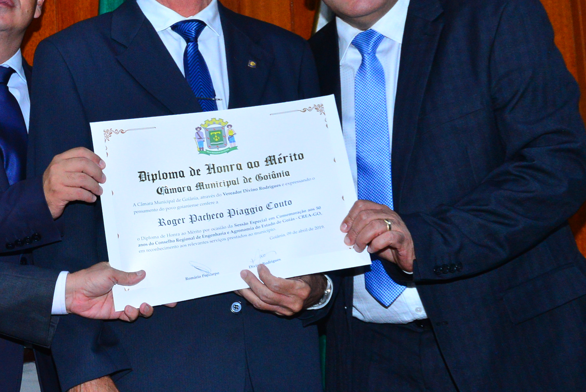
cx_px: 70
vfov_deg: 14.0
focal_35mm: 98
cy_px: 153
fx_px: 1596
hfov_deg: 20.4
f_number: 6.3
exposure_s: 1/125
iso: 3200
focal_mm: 48
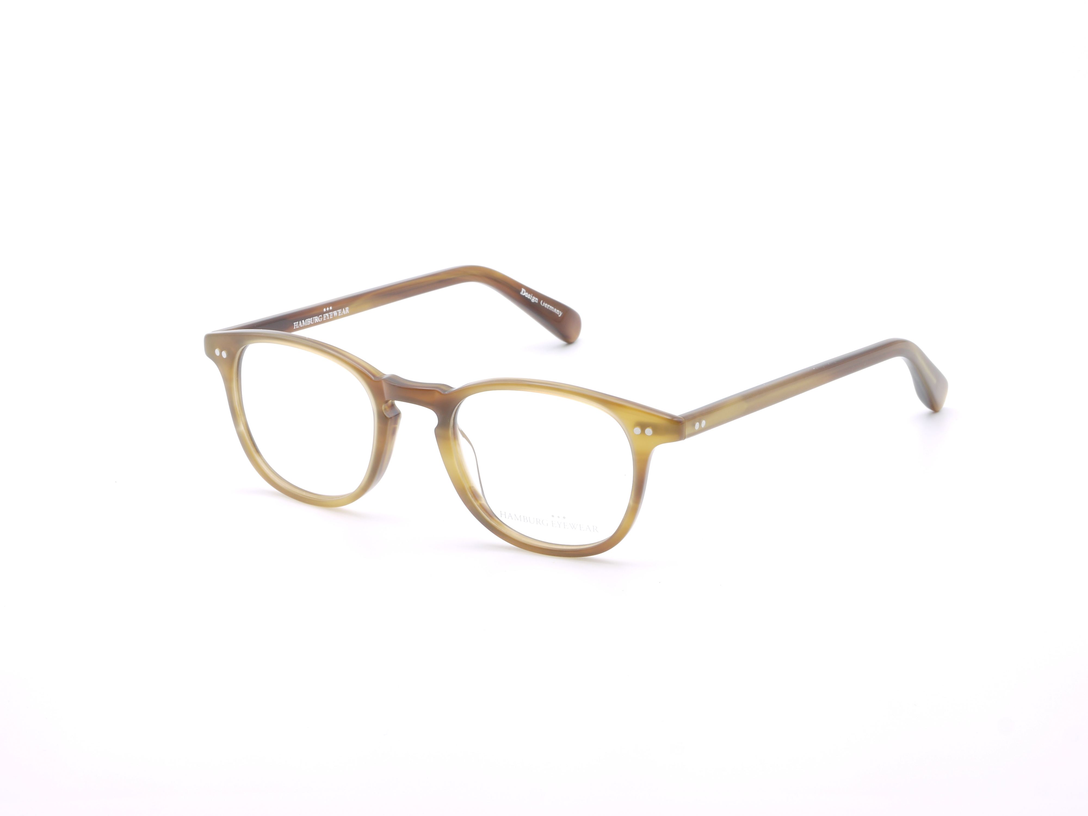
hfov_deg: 16.1
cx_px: 544
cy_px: 408
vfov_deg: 12.1
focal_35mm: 122
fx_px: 3835
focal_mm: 61
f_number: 22
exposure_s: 1/5
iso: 100
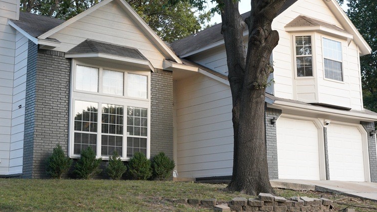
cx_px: 167
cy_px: 93
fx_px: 540
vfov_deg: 22.2
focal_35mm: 54
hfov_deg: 38.5
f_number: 9
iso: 2000
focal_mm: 37.7
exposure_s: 1/160
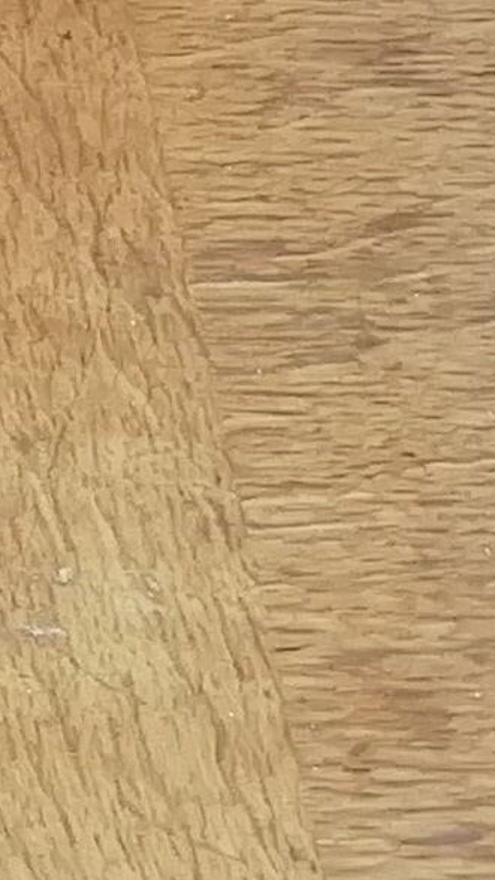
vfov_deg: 10.6
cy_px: -96
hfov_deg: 5.4
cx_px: -1410
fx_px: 4670
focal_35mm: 200
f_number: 2.2
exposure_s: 1/100
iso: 64
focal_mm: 3.46
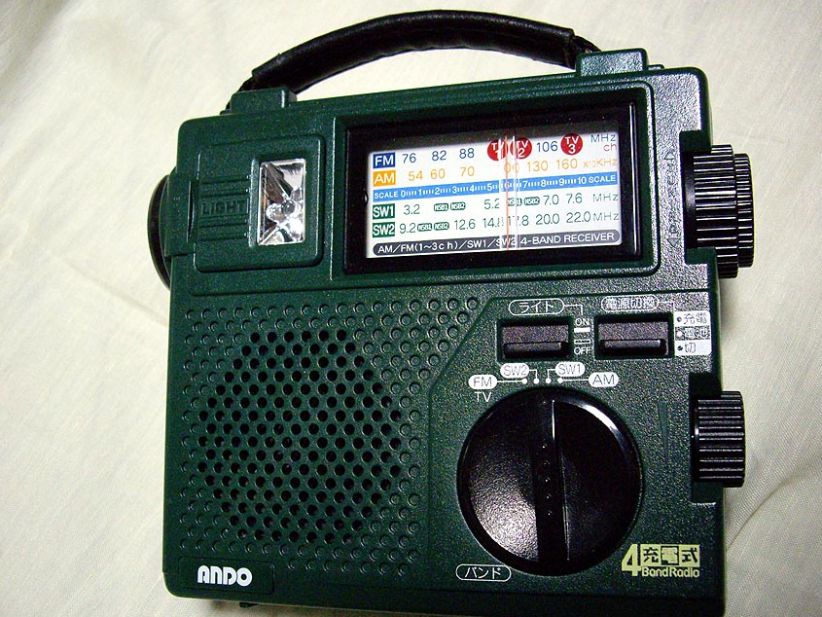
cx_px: 419
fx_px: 974
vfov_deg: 35.1
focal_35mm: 41
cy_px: 330
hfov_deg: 45.8
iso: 800
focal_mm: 7.9
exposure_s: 1/80
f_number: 2.8
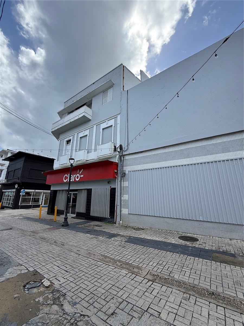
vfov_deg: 102.1
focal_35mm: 14
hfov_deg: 85.7
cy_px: 163
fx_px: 132
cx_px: 122
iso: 50
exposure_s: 1/726
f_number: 2.2
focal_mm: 2.22
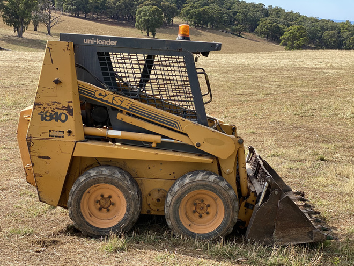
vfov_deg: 28.0
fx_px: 532
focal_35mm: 52
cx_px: 177
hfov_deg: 36.8
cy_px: 133
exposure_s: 1/685
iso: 20
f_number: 2
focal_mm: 6
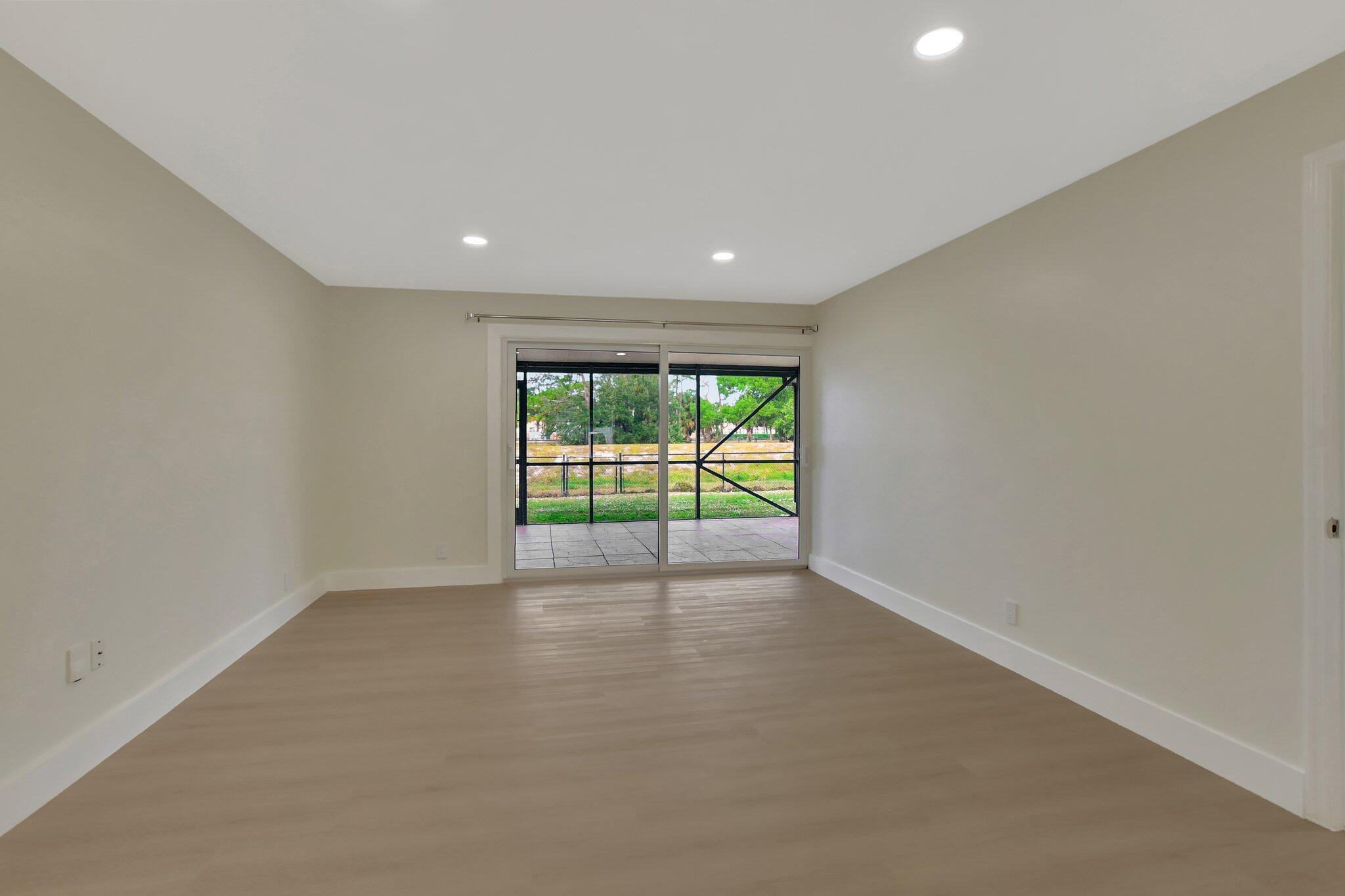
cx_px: 672
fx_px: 560
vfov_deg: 77.3
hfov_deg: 100.4
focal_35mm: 15
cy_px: 448
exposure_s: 1/20
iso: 1250
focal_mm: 10
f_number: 8
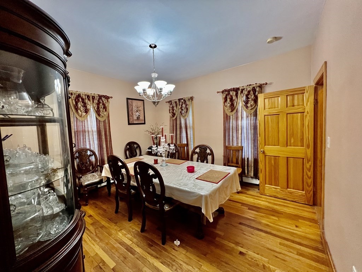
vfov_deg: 89.9
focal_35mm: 13
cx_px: 181
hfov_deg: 106.2
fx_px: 136
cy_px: 136
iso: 320
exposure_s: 1/60
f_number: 1.8
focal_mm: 1.57
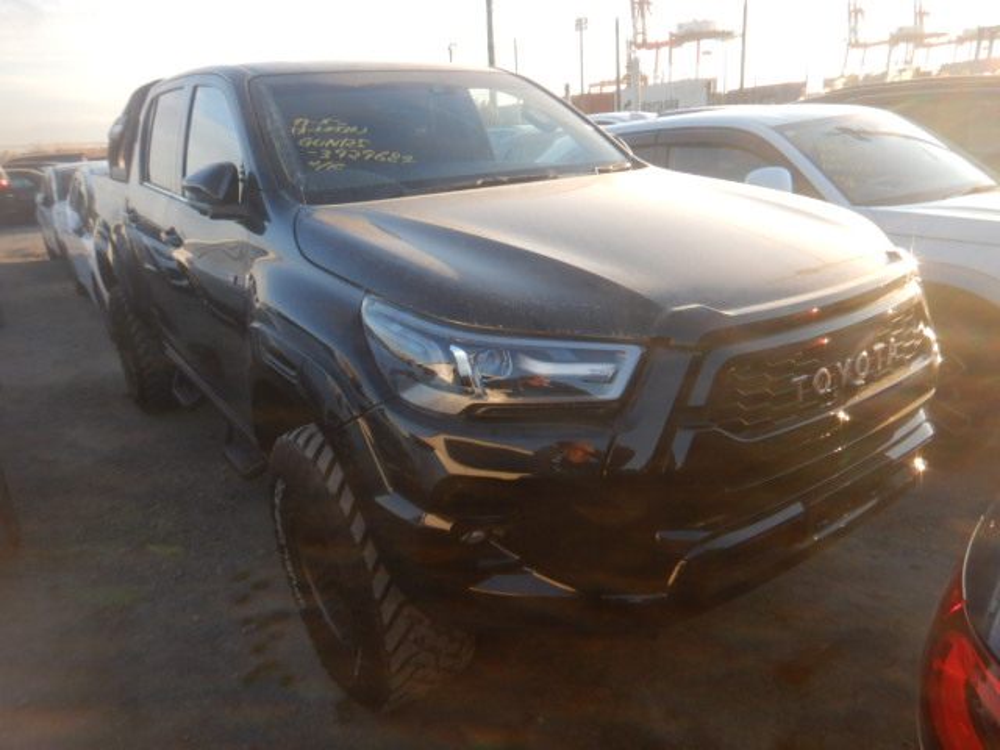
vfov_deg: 56.8
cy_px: 375
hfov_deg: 71.6
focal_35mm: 24
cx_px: 500
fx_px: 693
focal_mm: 4.3
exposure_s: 1/100
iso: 125
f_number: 2.8
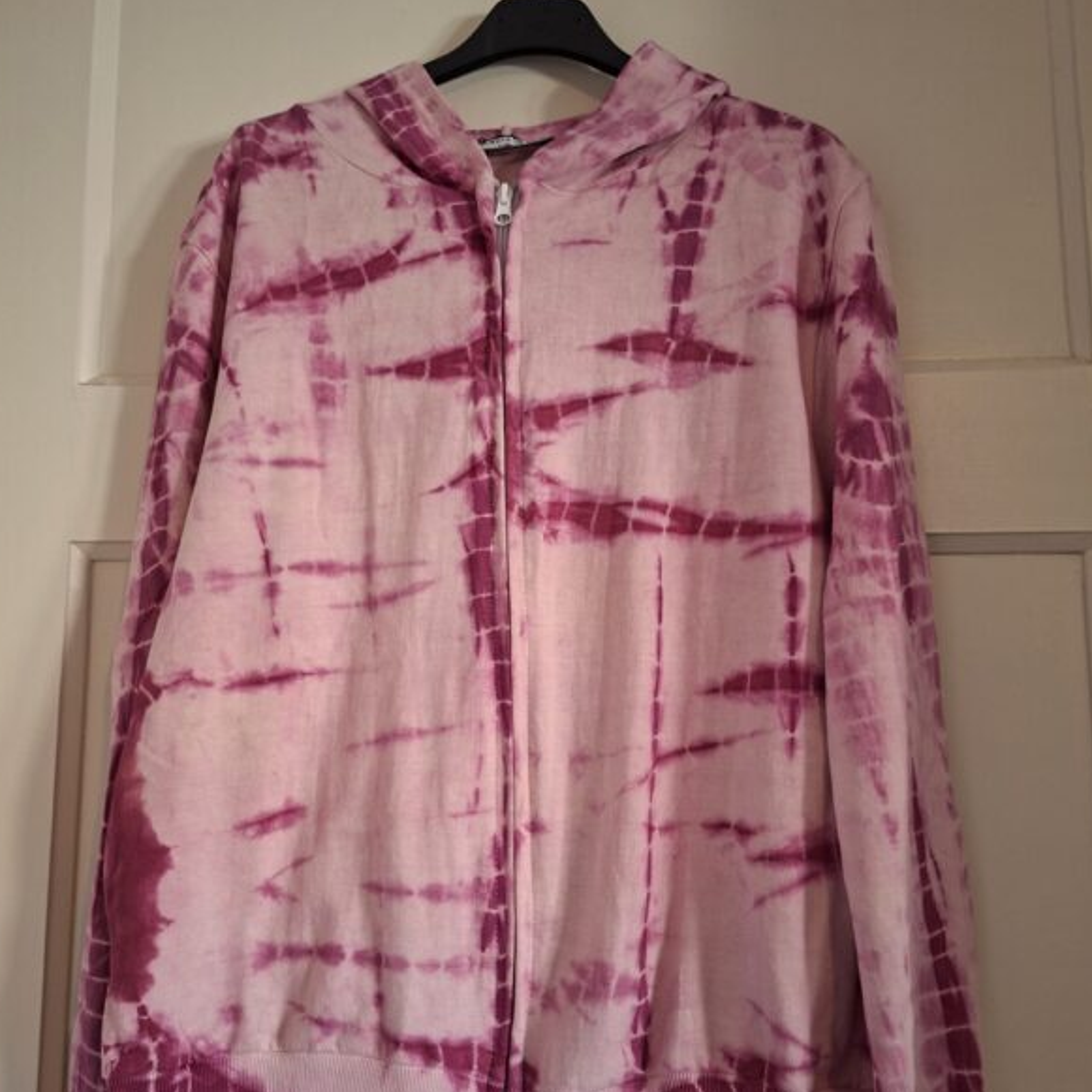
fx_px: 999
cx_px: 536
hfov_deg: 57.3
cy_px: 622
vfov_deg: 57.1
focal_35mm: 28
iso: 320
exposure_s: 1/33
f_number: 1.8
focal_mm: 5.54
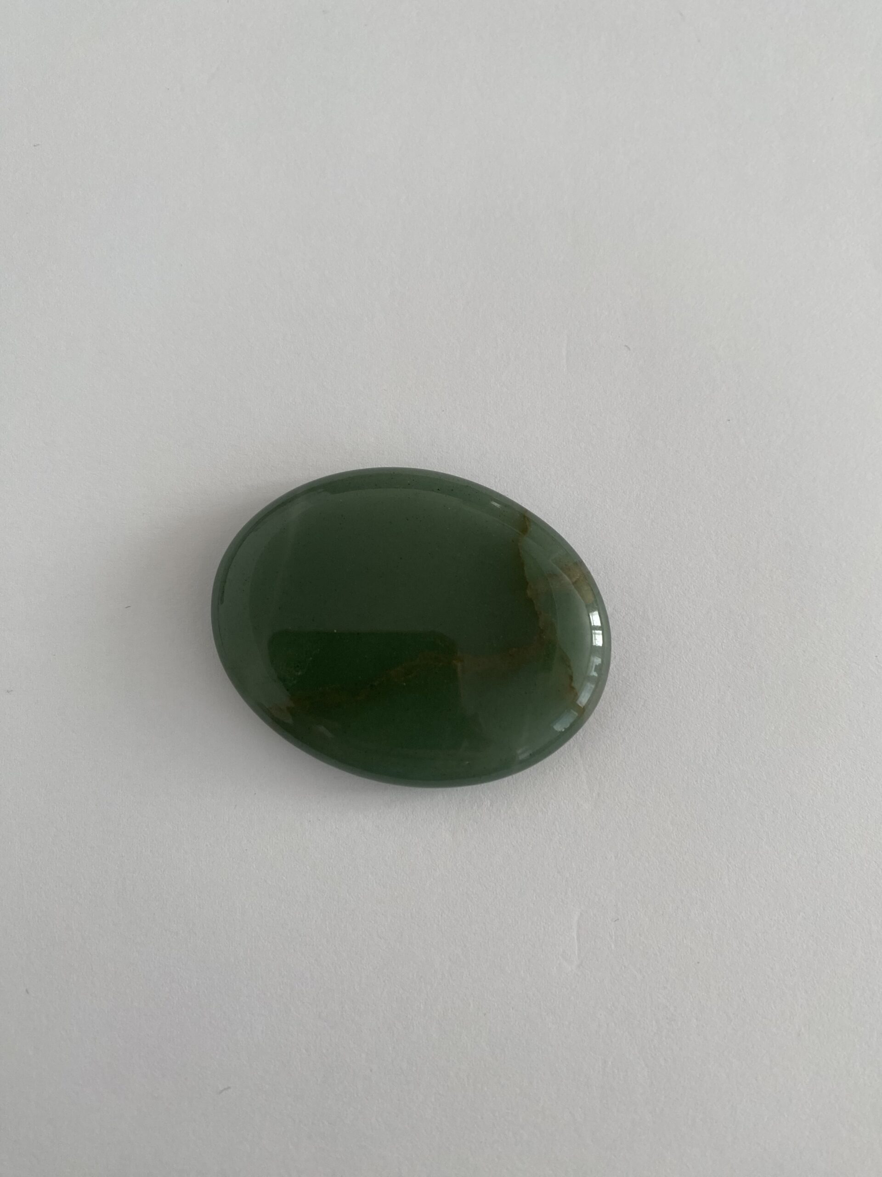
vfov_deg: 69.4
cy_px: 588
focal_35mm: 25
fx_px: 849
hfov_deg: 54.9
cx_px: 441
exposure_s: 1/121
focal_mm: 4.25
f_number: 1.8
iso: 125
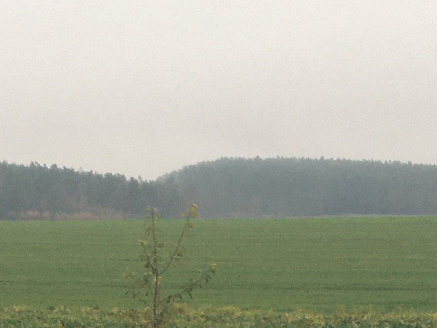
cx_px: 209
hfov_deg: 13.6
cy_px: 637
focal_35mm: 145
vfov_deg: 9.6
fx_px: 1831
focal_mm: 4.15
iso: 25
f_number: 2.2
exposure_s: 1/100
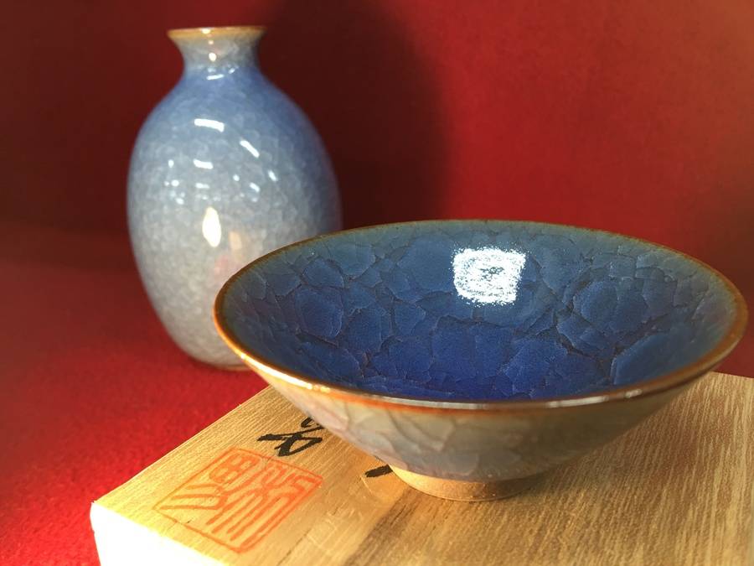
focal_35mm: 29
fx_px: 632
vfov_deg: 48.2
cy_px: 283
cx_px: 377
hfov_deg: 61.7
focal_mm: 4.15
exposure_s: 1/17
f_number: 2.2
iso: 40
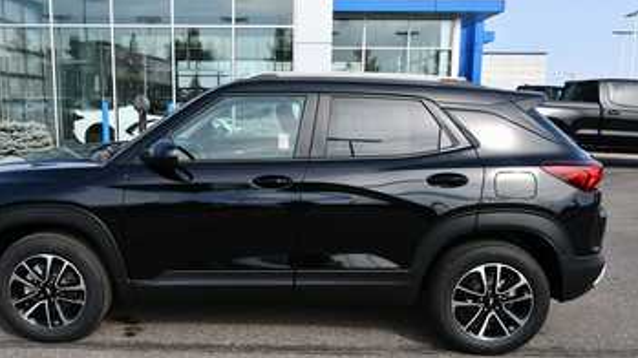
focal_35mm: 36
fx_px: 609
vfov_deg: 32.8
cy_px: 198
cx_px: 276
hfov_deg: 55.1
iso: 140
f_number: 8
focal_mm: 20
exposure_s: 1/250
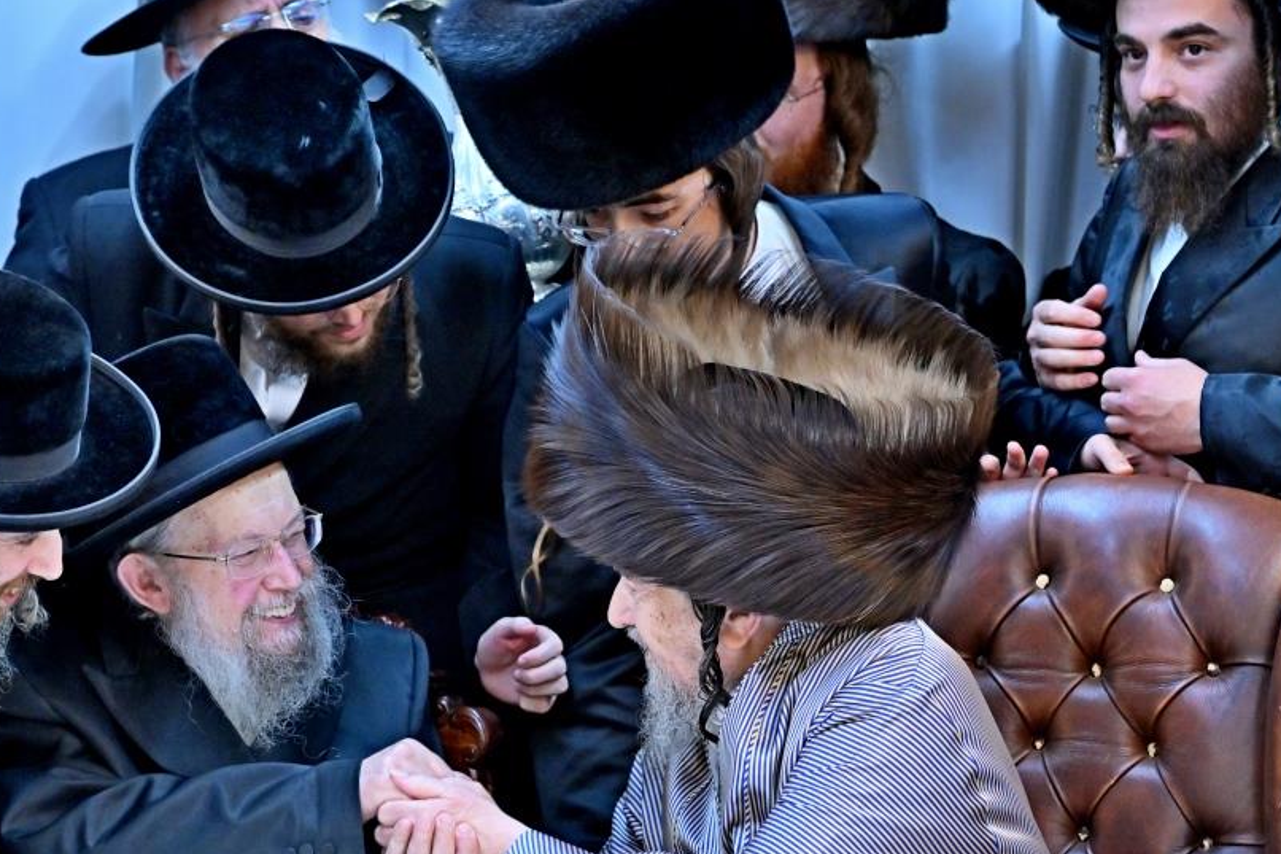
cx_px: 586
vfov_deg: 7.3
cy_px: 536
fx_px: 6688
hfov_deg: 10.9
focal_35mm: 188
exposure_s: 1/250
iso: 800
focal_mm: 99
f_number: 4
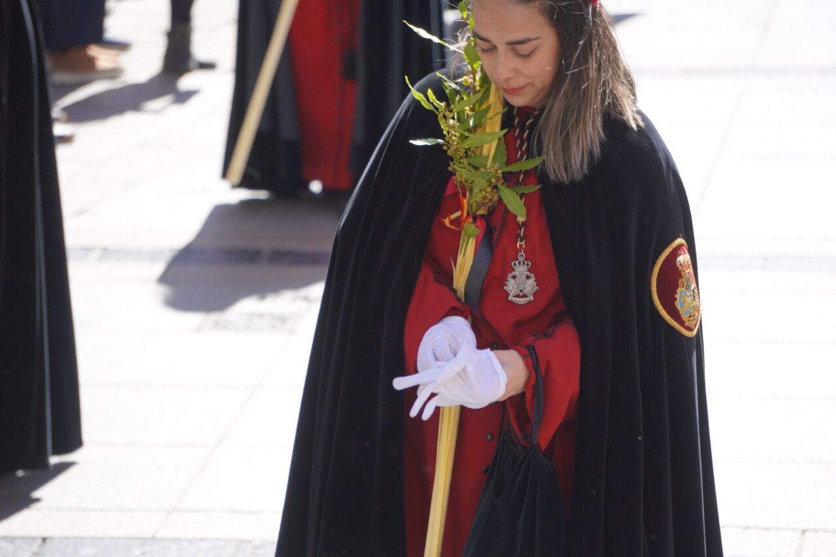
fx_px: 5050
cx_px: 418
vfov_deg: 6.3
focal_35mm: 218
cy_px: 278
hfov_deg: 9.5
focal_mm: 145
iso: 200
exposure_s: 1/250
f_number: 5.6
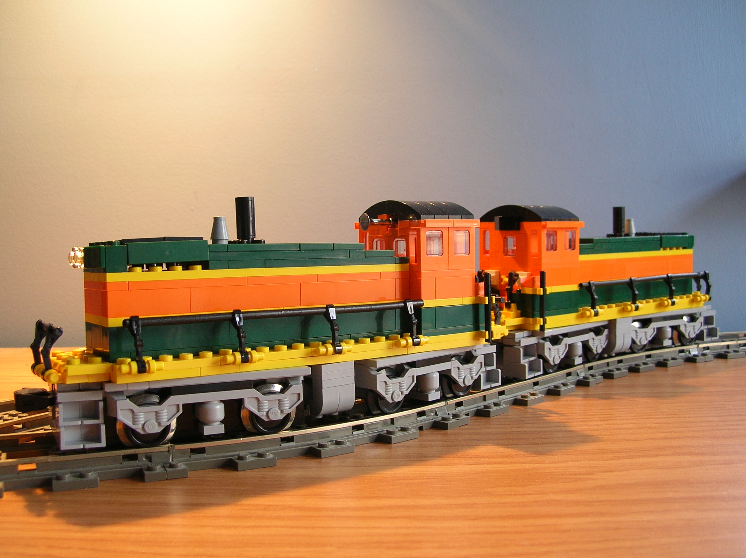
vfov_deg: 39.6
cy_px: 279
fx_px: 775
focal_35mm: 36
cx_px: 373
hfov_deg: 51.4
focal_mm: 6
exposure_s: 1/8.5
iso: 50
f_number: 2.7
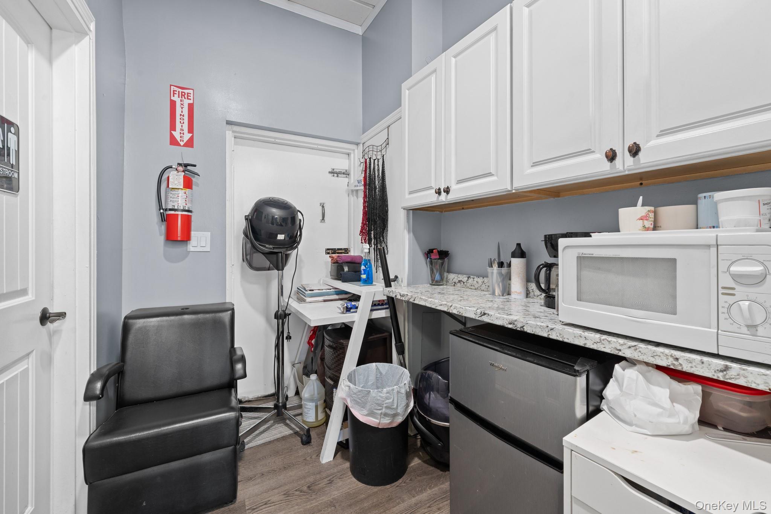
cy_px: 257
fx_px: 300
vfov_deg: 81.2
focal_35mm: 14
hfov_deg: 104.3
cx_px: 386
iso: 400
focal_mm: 14
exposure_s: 1.6
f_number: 10
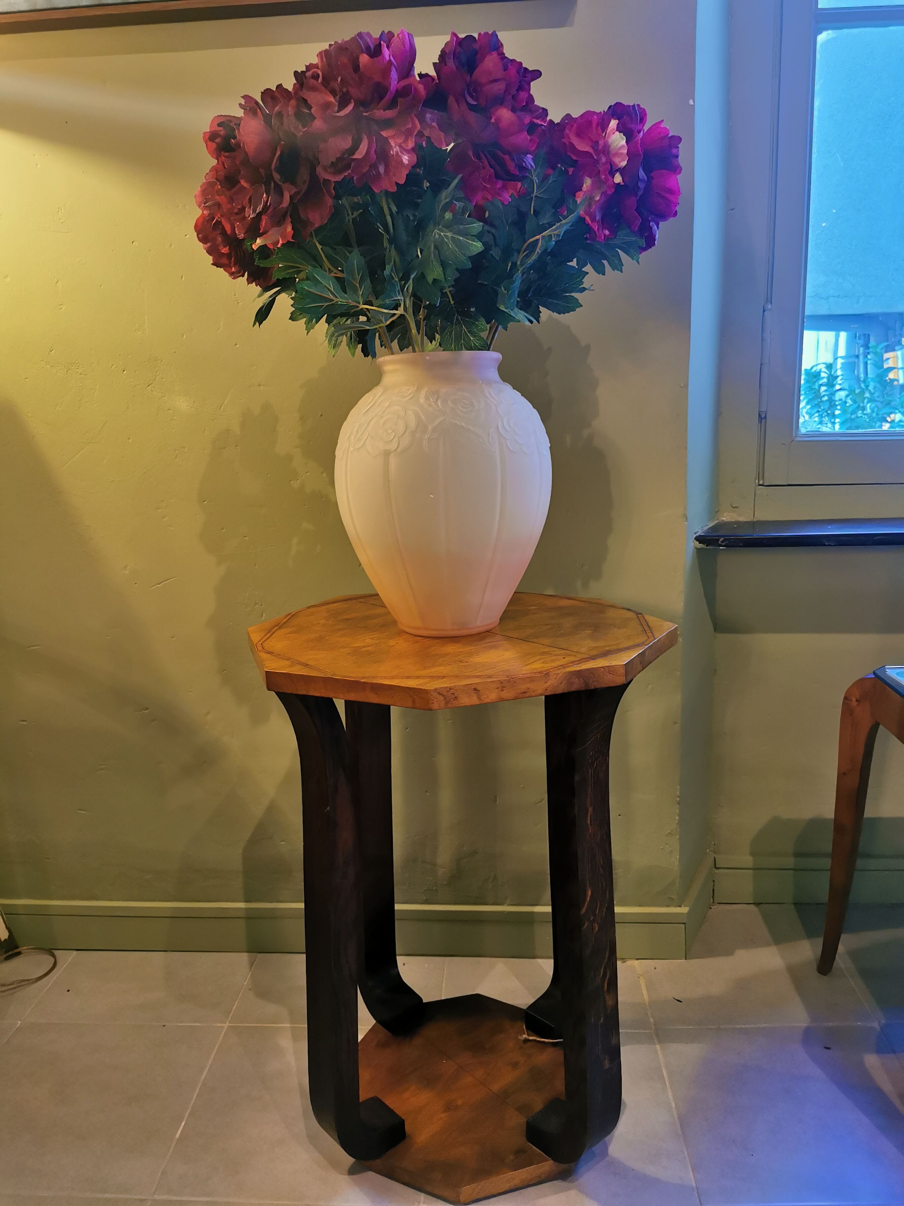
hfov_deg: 51.4
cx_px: 452
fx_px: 940
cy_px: 603
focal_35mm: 27
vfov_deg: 65.3
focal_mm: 5.56
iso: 200
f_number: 1.6
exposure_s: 1/100
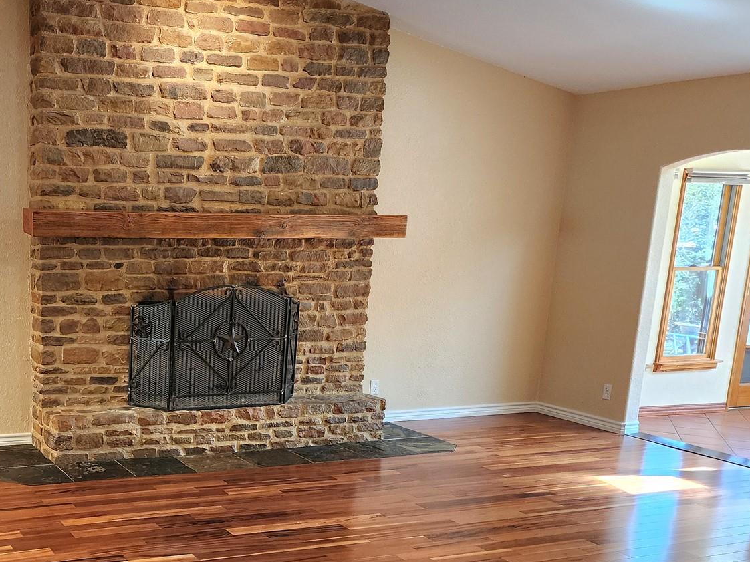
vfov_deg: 33.8
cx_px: 139
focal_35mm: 42
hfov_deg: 42.6
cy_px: 410
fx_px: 910
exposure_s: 1/120
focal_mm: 6.4
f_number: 1.8
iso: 320
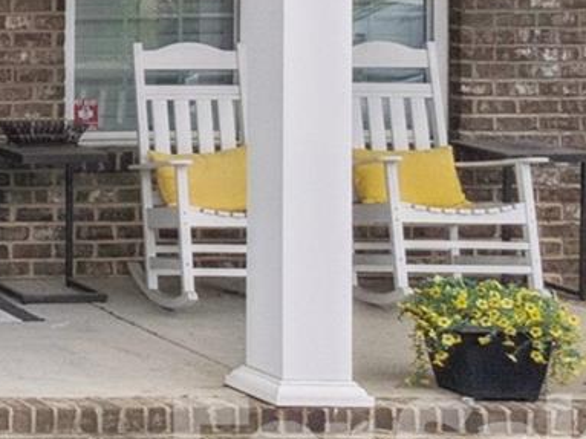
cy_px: -345
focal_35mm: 113
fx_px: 1912
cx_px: -906
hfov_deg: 12.6
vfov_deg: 12.1
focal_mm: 8.4
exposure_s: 1/160
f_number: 2.8
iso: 100
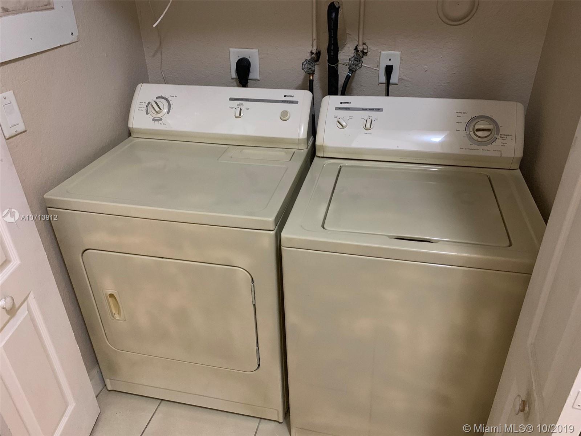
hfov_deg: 67.3
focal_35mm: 26
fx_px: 436
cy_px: 218
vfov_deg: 53.1
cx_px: 290
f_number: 1.8
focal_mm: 4.25
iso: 400
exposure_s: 1/30
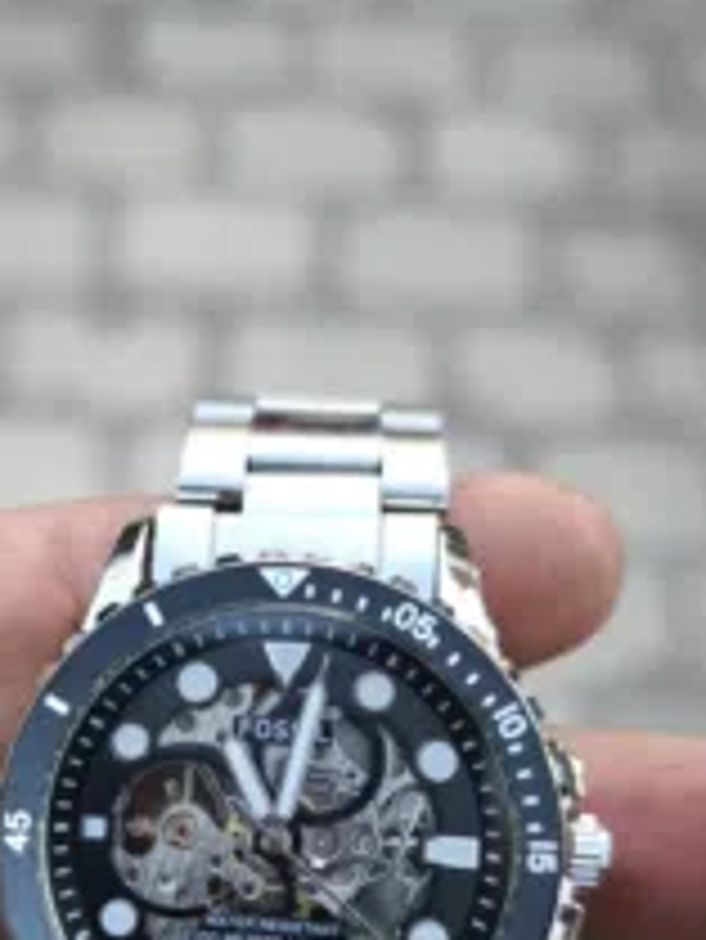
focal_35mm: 44
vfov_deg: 41.6
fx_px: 1195
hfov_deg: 32.5
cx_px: 207
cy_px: 706
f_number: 1.6
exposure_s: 1/446
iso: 1000
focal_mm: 6.57
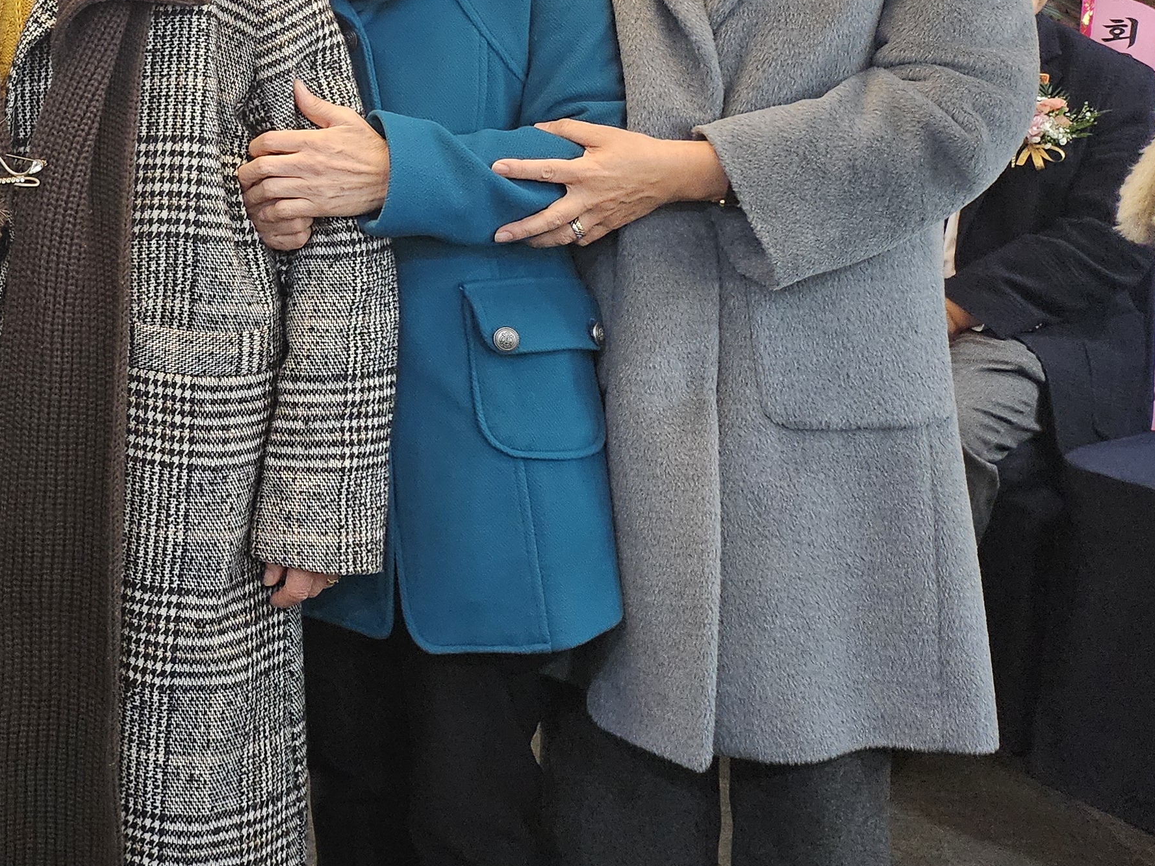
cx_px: -64
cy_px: 9
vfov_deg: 25.7
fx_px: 1802
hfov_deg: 32.1
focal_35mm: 54
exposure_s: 1/120
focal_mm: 5
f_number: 1.8
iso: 1000
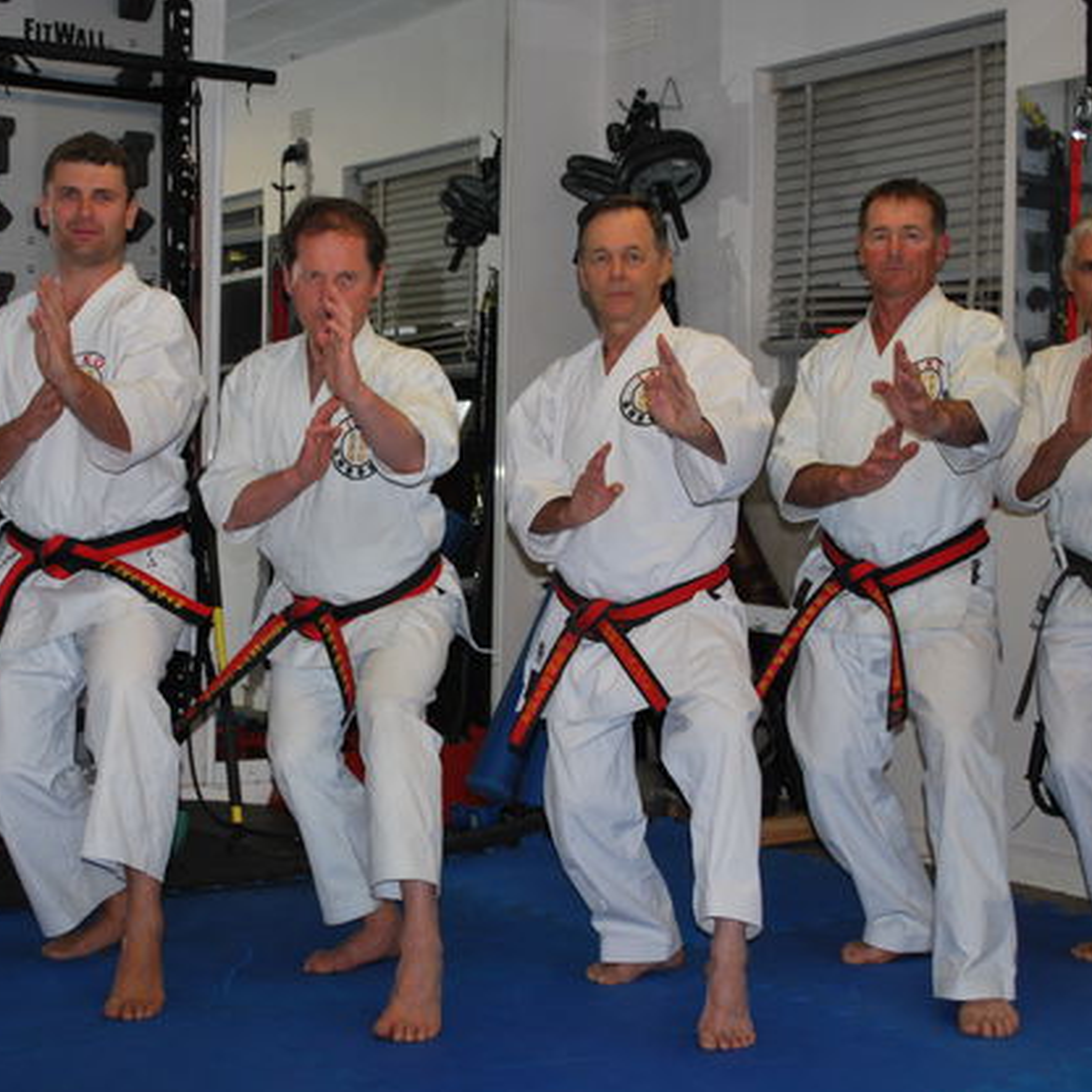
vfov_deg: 31.1
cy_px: 538
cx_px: 420
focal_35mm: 55
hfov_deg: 31.0
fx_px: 1963
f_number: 4.5
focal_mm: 28
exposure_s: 1/60
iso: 200
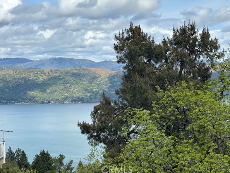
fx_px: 551
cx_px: 115
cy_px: 82
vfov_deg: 17.8
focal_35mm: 83
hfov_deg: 23.6
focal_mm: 9
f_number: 2.8
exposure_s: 1/951
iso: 32
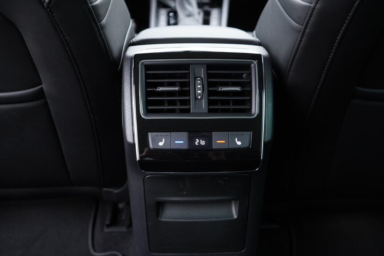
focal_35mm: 36
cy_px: 128
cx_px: 192
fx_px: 384
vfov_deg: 36.9
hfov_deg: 53.1
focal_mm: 24
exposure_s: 1/40
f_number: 2.8
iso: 640
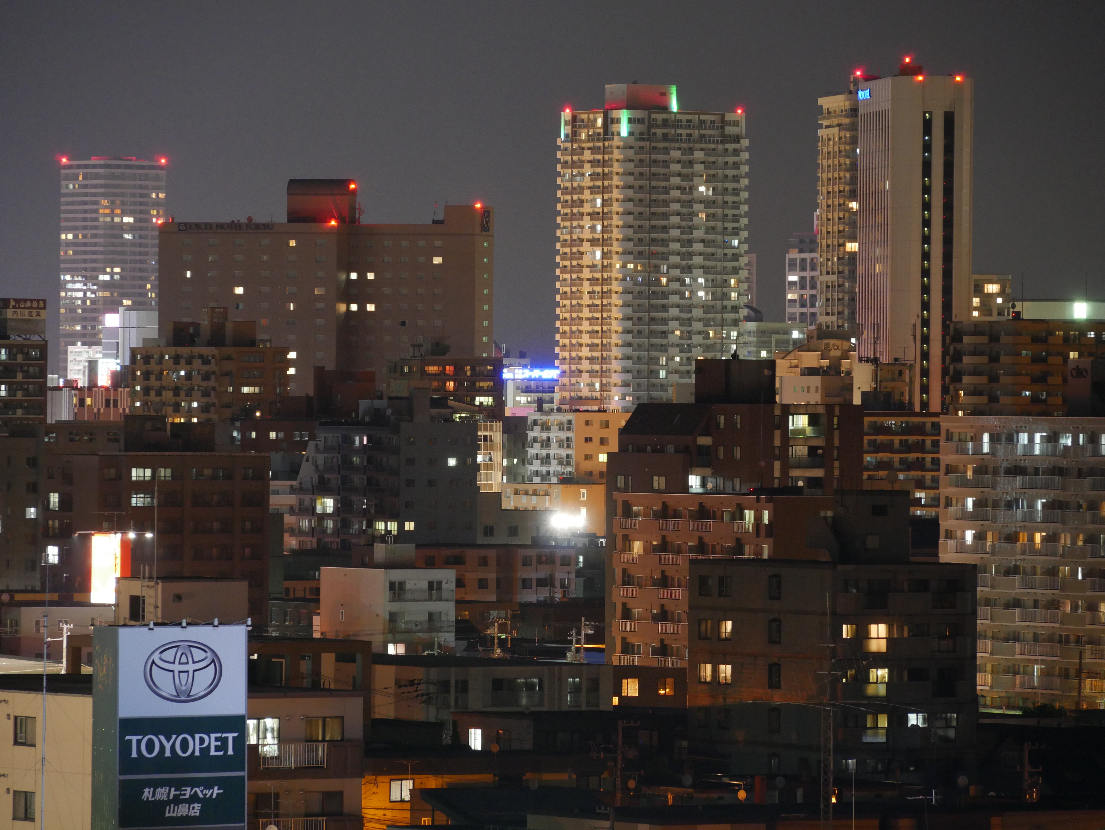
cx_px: 552
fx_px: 8942
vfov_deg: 5.3
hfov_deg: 7.1
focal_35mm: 280
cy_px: 415
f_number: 7.1
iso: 1600
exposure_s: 2
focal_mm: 140
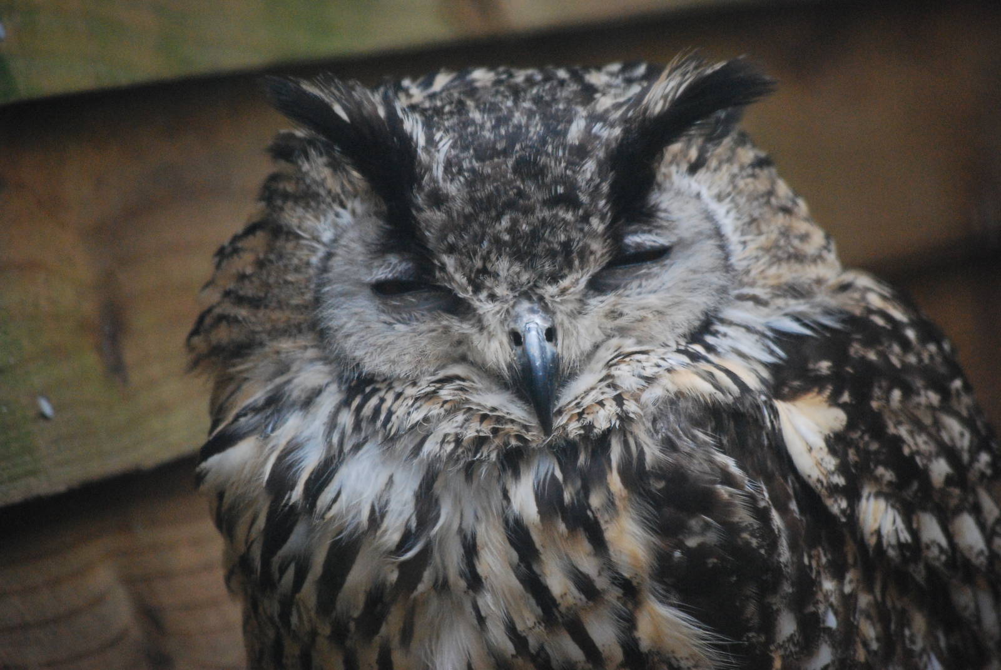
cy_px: 335
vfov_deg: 4.8
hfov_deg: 7.2
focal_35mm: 285
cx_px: 500
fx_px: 7934
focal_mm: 190
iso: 1600
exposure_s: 1/80
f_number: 5.6
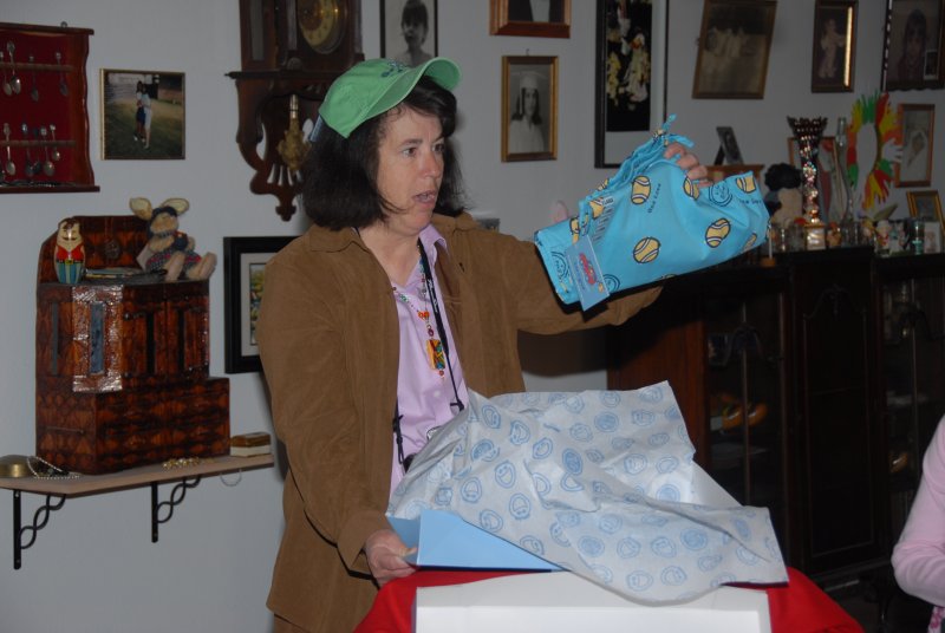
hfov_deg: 24.2
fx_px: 2208
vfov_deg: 16.3
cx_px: 472
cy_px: 316
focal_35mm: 84
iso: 200
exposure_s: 1/60
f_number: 4.8
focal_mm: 56
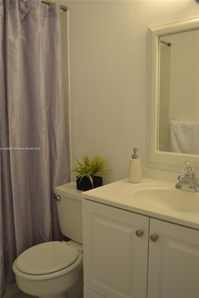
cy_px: 149
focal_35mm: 33
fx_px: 274
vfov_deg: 57.2
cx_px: 100
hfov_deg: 40.0
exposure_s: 1/60
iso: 400
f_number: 4
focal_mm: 22
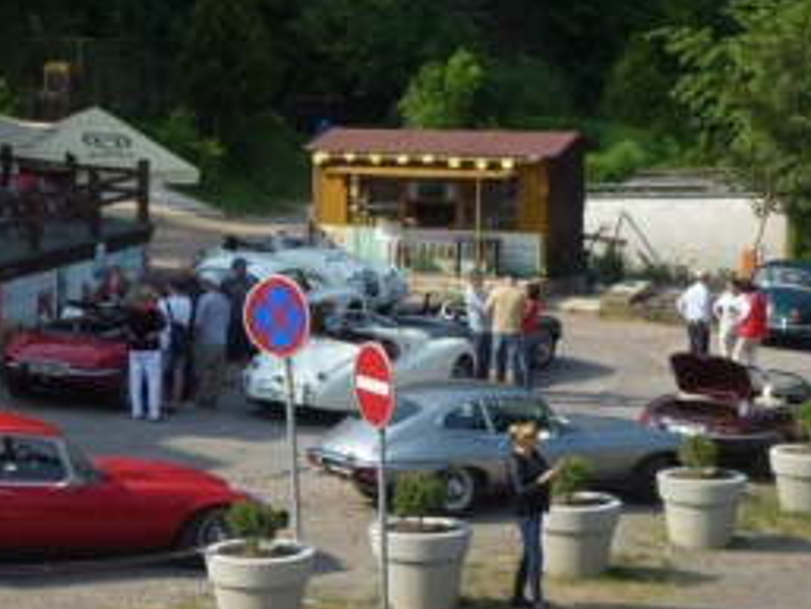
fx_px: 2602
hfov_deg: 17.7
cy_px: 330
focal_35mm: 111
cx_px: 328
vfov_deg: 13.4
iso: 100
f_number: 4.4
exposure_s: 1/500
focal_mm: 10.1
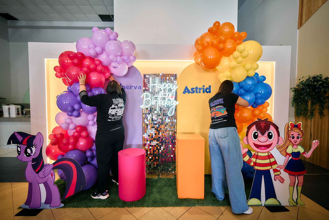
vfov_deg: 73.8
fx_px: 146
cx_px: 164
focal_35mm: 16
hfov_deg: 96.7
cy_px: 110
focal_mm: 16
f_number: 4
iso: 125
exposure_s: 1/60
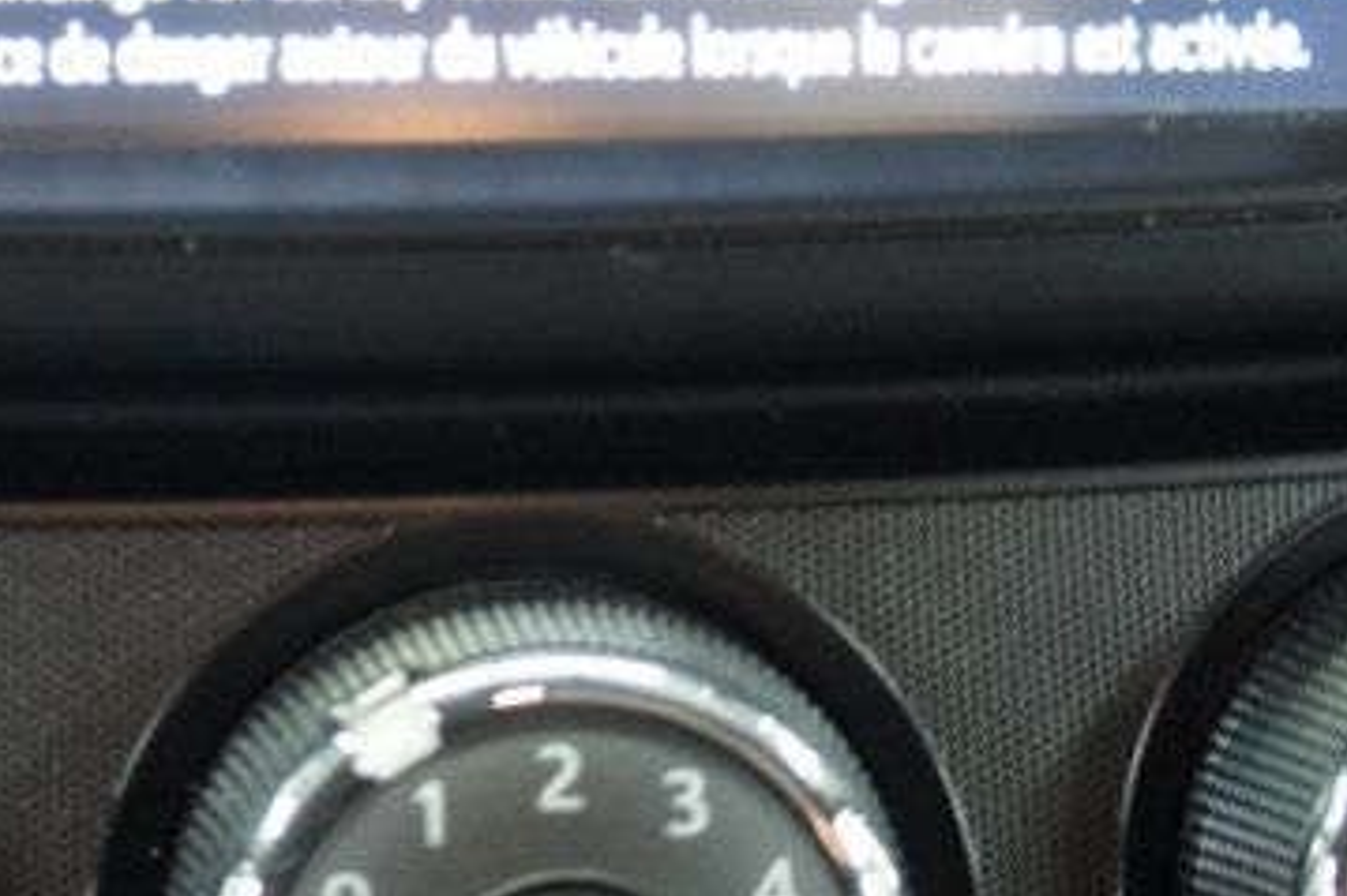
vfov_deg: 17.2
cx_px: 338
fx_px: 2880
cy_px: -39
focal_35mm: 77
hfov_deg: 26.0
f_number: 3.5
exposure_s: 1/20
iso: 1600
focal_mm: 18
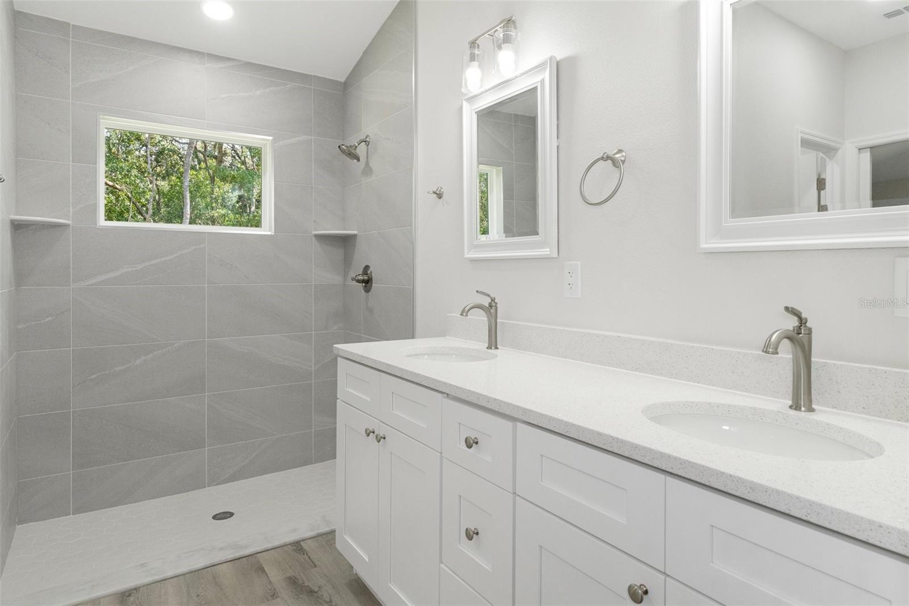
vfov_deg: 63.2
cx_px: 454
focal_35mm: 20
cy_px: 303
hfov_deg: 85.4
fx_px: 492
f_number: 8
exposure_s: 1/15
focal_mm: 13
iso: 640
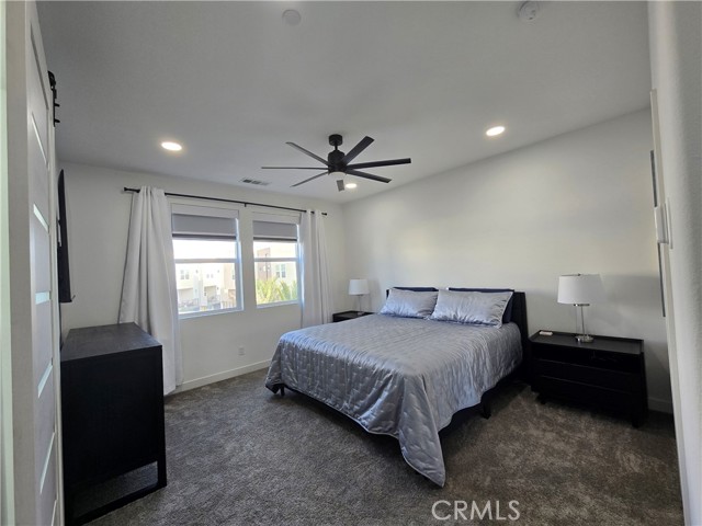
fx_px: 264
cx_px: 351
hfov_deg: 106.2
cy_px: 263
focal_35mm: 13
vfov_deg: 89.9
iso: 80
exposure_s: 1/60
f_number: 2.2
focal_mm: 2.2
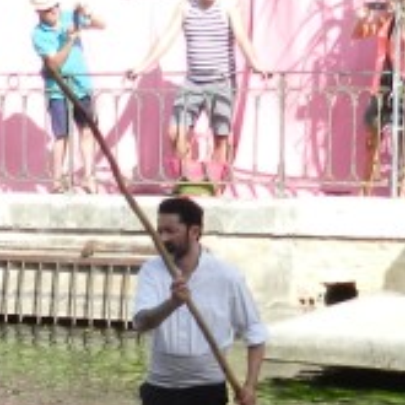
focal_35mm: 197
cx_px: -233
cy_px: 547
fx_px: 2608
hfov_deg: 8.6
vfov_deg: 8.7
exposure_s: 1/500
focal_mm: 8.1
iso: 160
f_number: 4.2
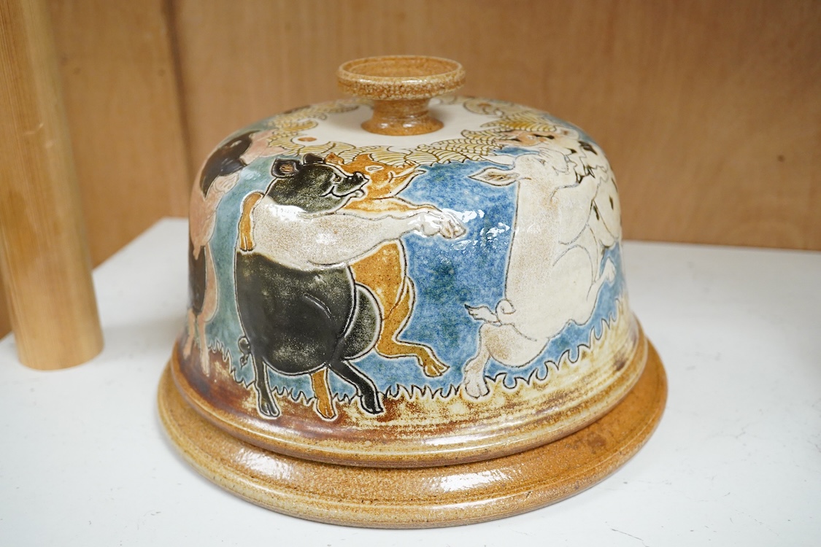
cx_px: 410
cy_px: 274
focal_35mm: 45
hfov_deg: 43.6
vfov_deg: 29.9
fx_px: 1026
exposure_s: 1/320
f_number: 7.1
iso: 3200
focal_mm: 30
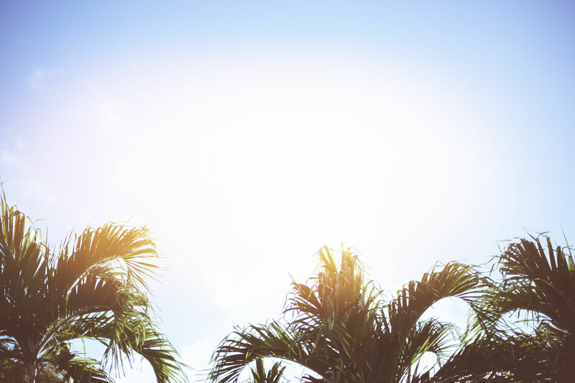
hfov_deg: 39.6
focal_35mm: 50
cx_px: 288
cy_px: 192
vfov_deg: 27.0
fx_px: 799
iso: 50
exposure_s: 1/1250
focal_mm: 50
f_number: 1.4
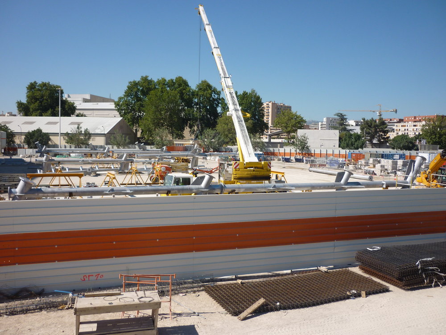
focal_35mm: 33
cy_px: 168
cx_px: 223
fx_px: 425
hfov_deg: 55.4
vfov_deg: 42.9
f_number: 8
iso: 80
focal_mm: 5.5
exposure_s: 1/200
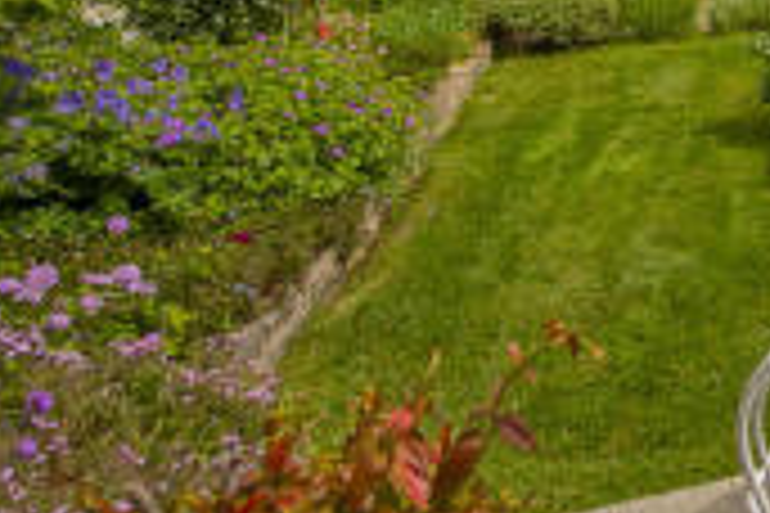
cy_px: -119
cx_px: 1031
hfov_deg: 33.6
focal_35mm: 39
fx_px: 834
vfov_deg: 29.0
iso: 500
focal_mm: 14
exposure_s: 1/2500
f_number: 5
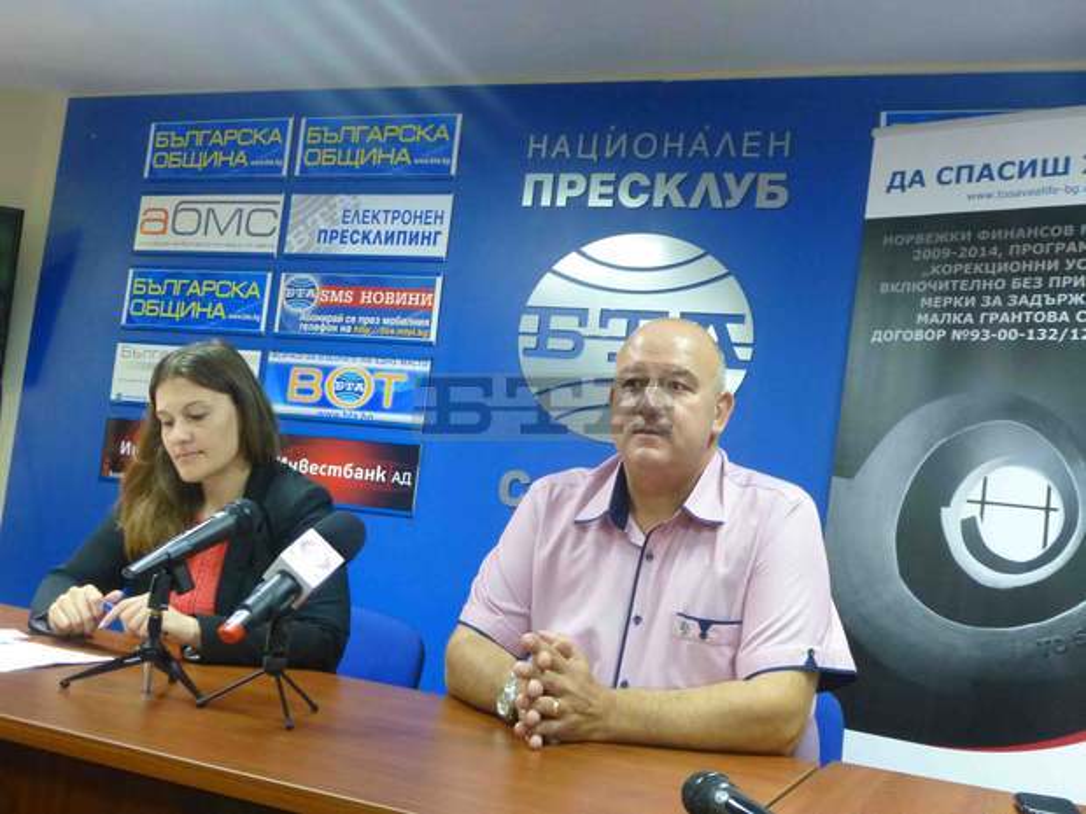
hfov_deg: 49.0
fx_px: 1192
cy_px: 407
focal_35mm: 38
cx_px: 543
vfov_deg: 37.7
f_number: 3.8
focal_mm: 6.8
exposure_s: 1/30
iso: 800
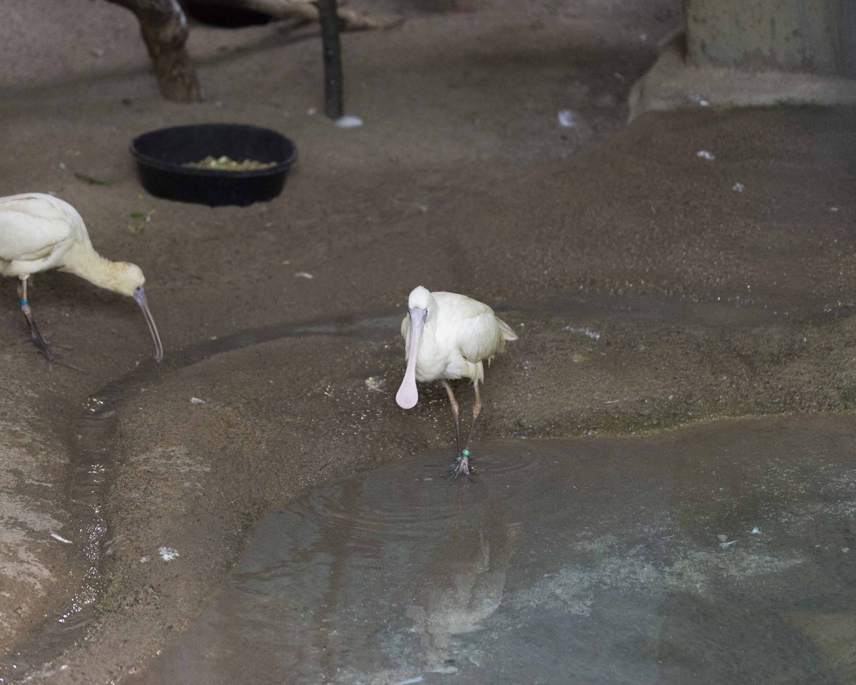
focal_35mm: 119
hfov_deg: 16.2
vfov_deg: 13.0
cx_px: 374
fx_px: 3015
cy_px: 342
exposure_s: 1/320
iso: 4000
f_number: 2.8
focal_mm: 105
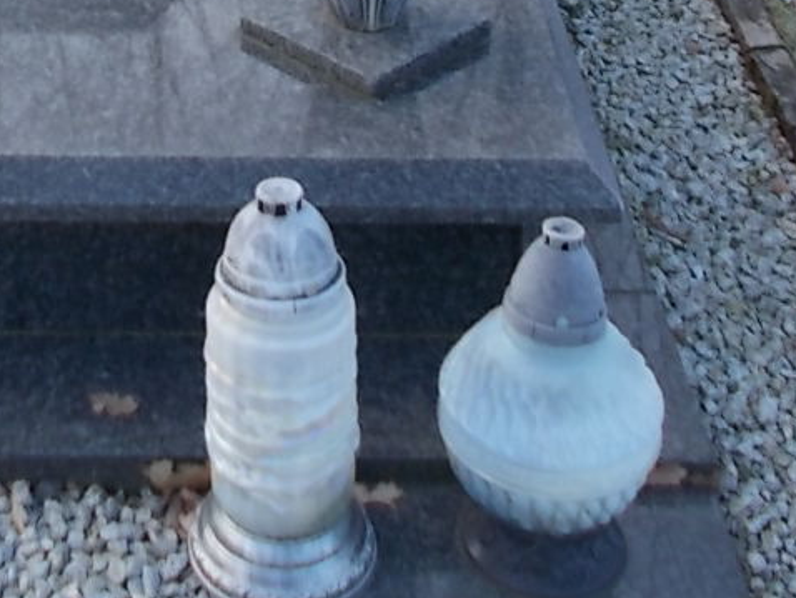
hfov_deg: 22.2
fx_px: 2002
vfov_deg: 15.4
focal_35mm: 87
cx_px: 150
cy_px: -358
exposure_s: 1/160
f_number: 3.2
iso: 80
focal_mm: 4.6
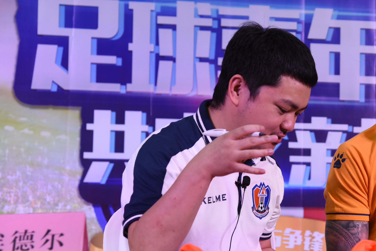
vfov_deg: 11.2
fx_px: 1285
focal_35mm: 123
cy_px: 118
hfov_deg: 16.5
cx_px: 319
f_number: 4.5
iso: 1600
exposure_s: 1/500
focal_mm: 70
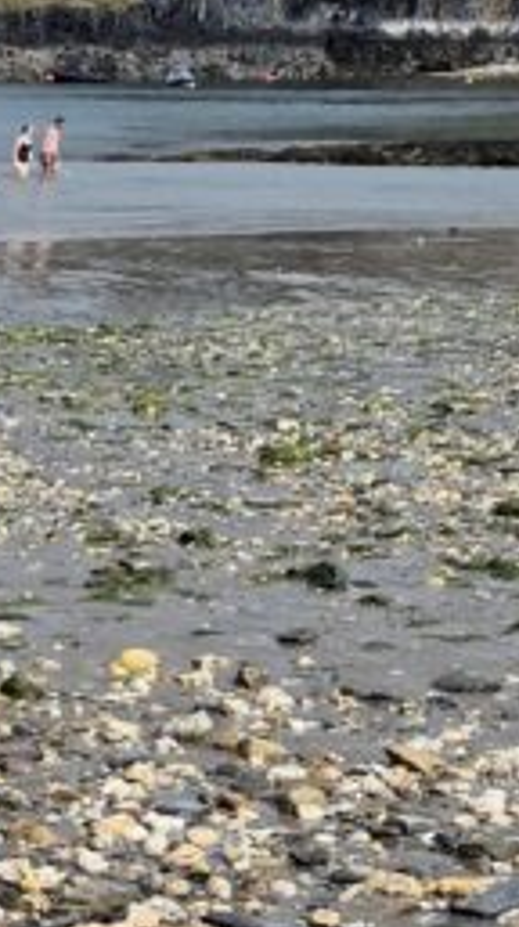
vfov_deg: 20.8
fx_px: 2454
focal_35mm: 100
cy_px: 891
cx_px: -685
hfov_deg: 10.5
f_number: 1.8
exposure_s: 1/2904
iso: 25
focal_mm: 5.4
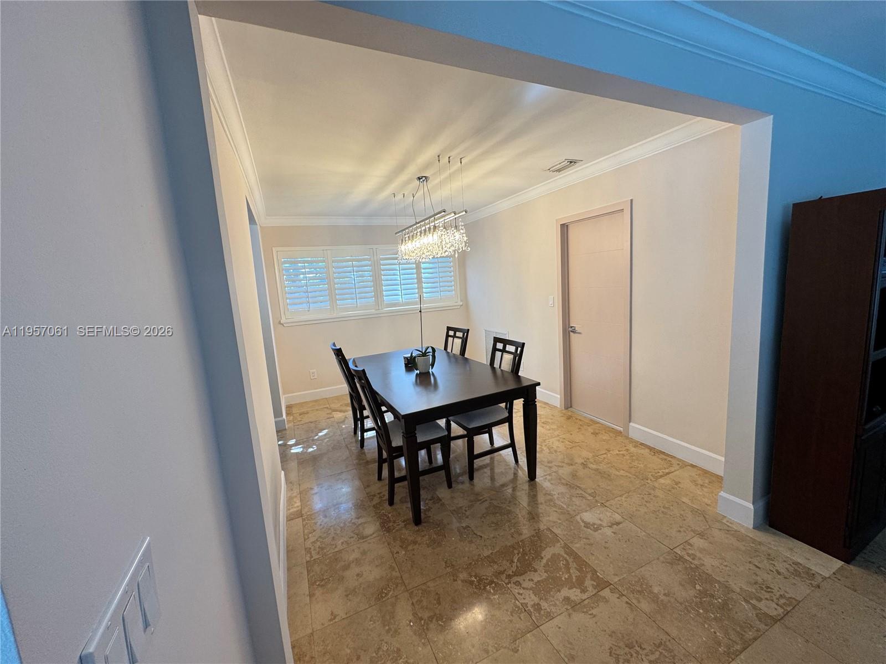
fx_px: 358
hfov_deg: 102.1
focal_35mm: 14
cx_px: 443
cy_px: 332
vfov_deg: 85.7
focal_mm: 2.22
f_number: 2.2
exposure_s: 1/120
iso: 125
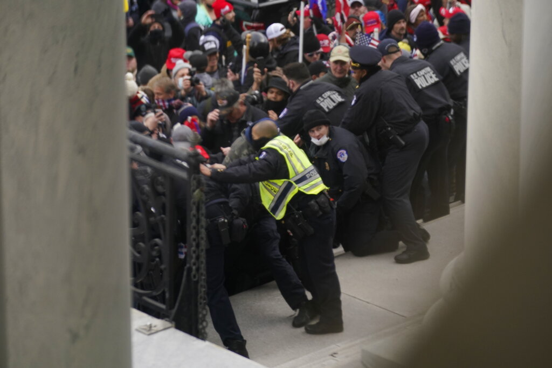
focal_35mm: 236
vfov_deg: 5.8
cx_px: 276
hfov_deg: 8.7
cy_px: 184
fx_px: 3619
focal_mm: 236
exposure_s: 1/1000
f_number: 5.6
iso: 1600
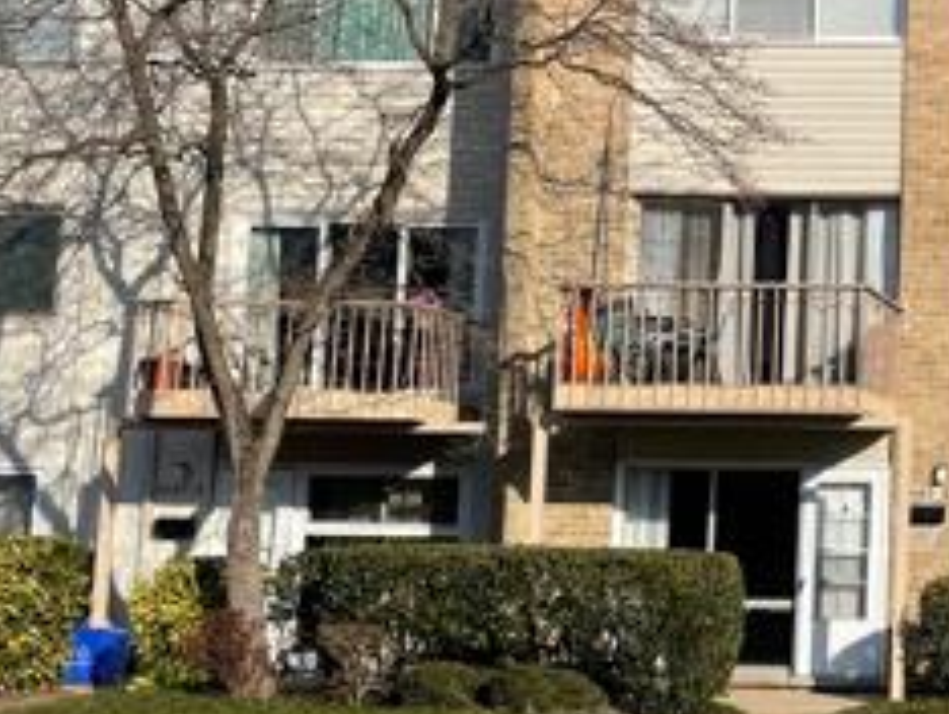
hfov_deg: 24.8
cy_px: 373
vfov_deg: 20.8
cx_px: 1127
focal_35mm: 71
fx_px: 1948
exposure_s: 1/4464
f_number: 1.6
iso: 32
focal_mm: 4.2
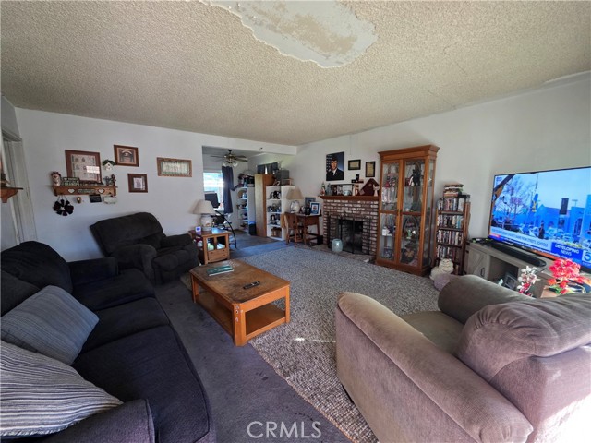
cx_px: 296
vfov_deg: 89.9
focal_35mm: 13
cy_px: 222
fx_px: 222
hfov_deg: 106.2
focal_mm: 2.2
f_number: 1.9
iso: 320
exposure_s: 1/60
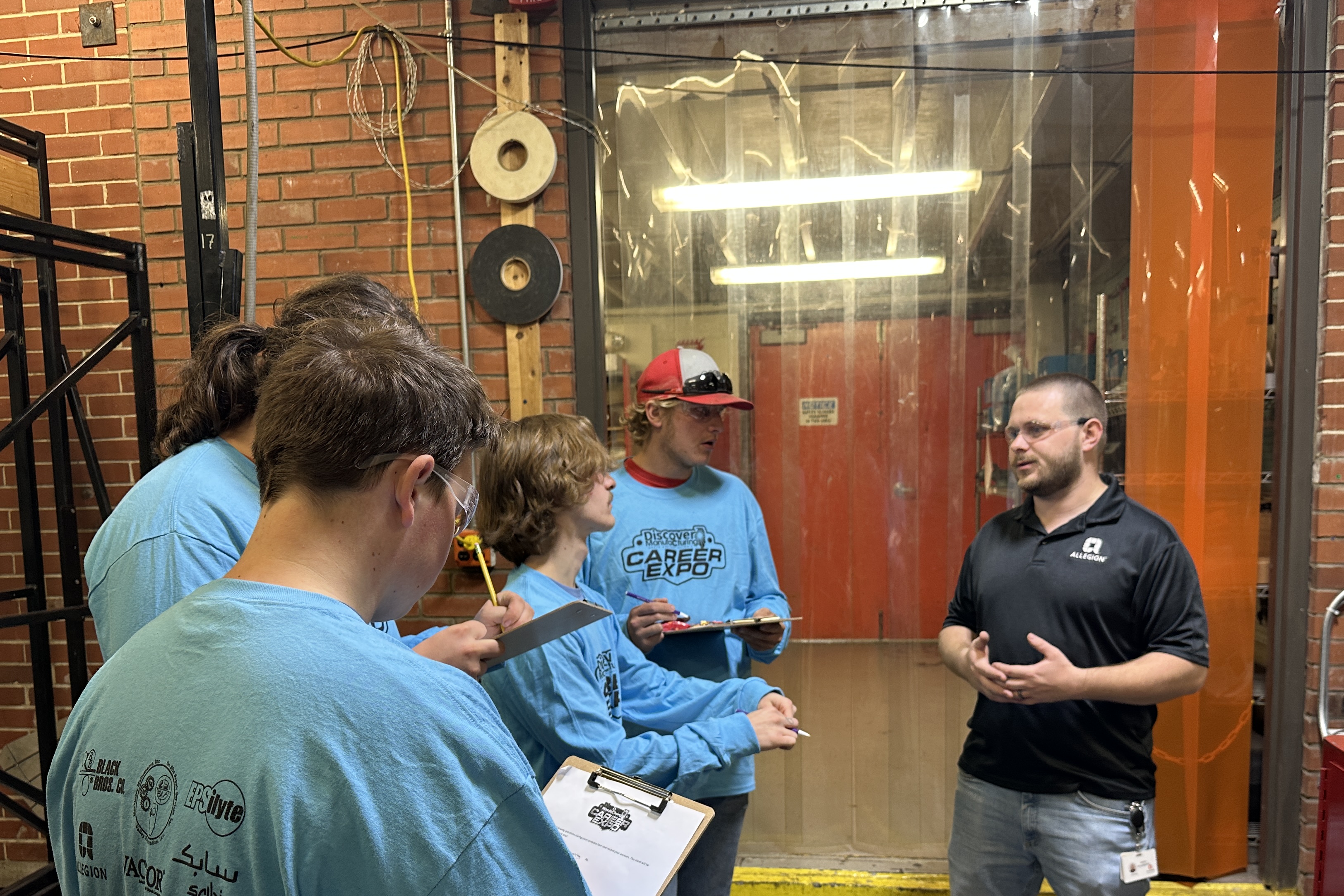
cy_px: 614
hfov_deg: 60.3
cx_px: 688
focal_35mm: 31
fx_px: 1157
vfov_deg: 41.6
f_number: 1.78
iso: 125
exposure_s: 1/60
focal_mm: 6.86
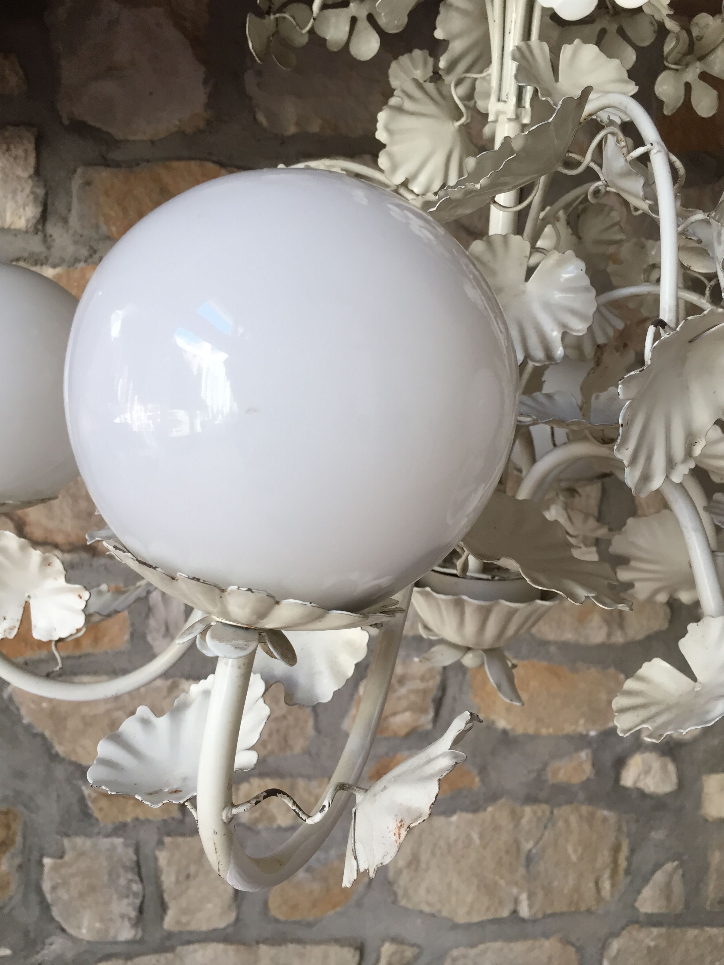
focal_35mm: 30
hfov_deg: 46.8
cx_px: 360
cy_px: 481
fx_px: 837
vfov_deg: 60.0
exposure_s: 1/33
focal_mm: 4.15
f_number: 2.2
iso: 32
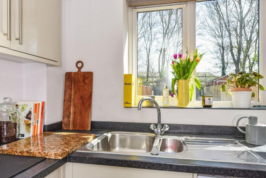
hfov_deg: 73.7
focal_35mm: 24
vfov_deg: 53.2
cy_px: 89
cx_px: 133
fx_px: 177
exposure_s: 1/160
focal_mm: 24
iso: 640
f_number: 9
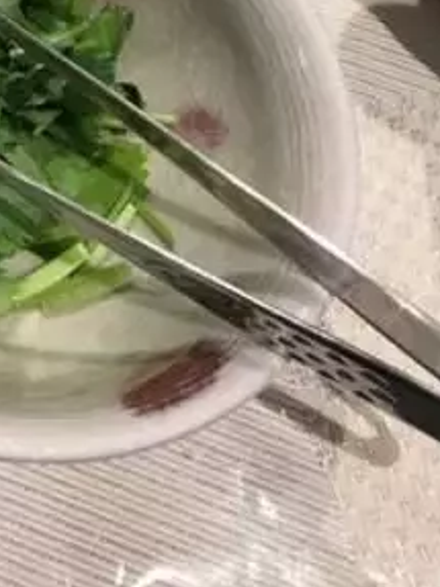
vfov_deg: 22.8
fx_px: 1323
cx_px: -16
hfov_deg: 18.3
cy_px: -133
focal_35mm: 78
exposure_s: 1/30
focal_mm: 3.99
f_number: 1.8
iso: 40
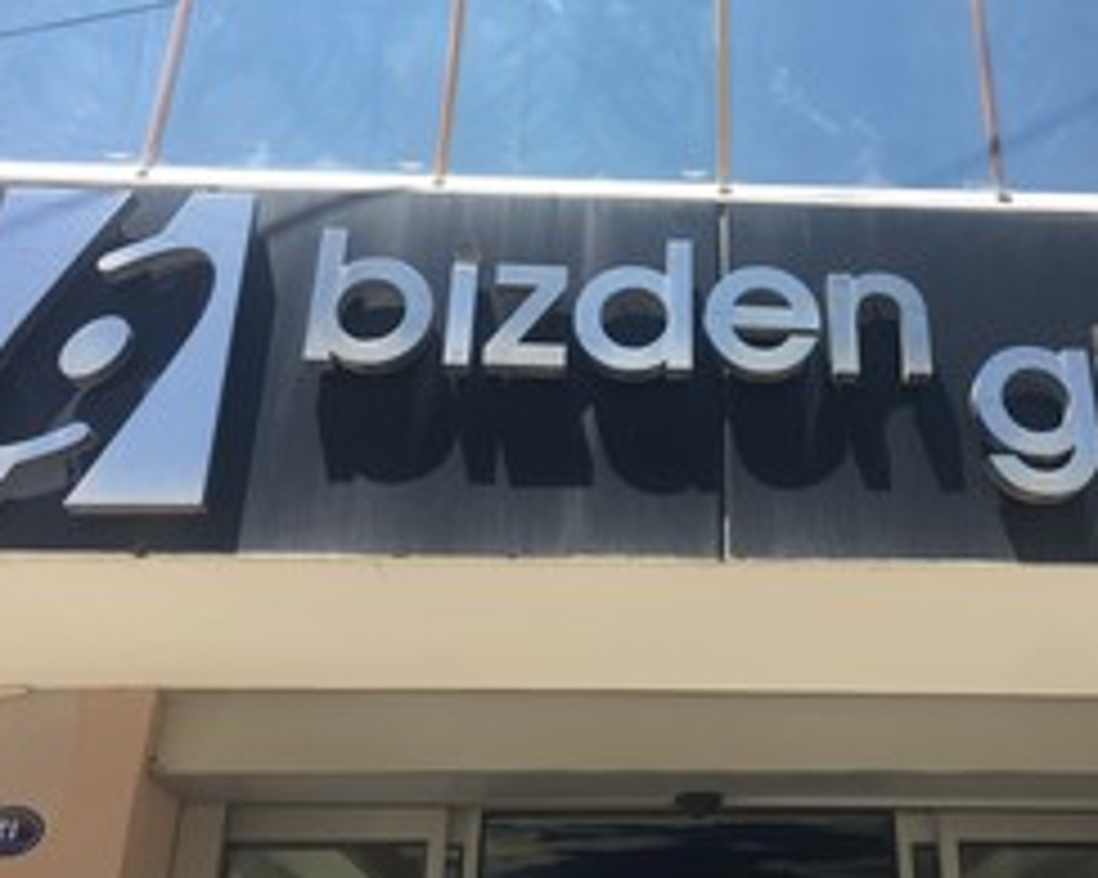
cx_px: 716
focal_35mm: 43
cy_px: 297
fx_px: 1397
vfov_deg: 34.6
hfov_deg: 42.4
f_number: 2.2
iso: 32
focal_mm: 4.15
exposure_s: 1/1236
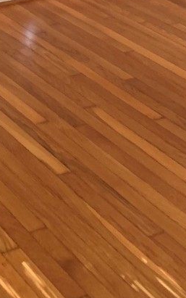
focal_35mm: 103
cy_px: -137
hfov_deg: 12.6
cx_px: 14
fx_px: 835
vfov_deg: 18.2
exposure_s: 1/40
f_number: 1.8
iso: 250
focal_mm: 4.25
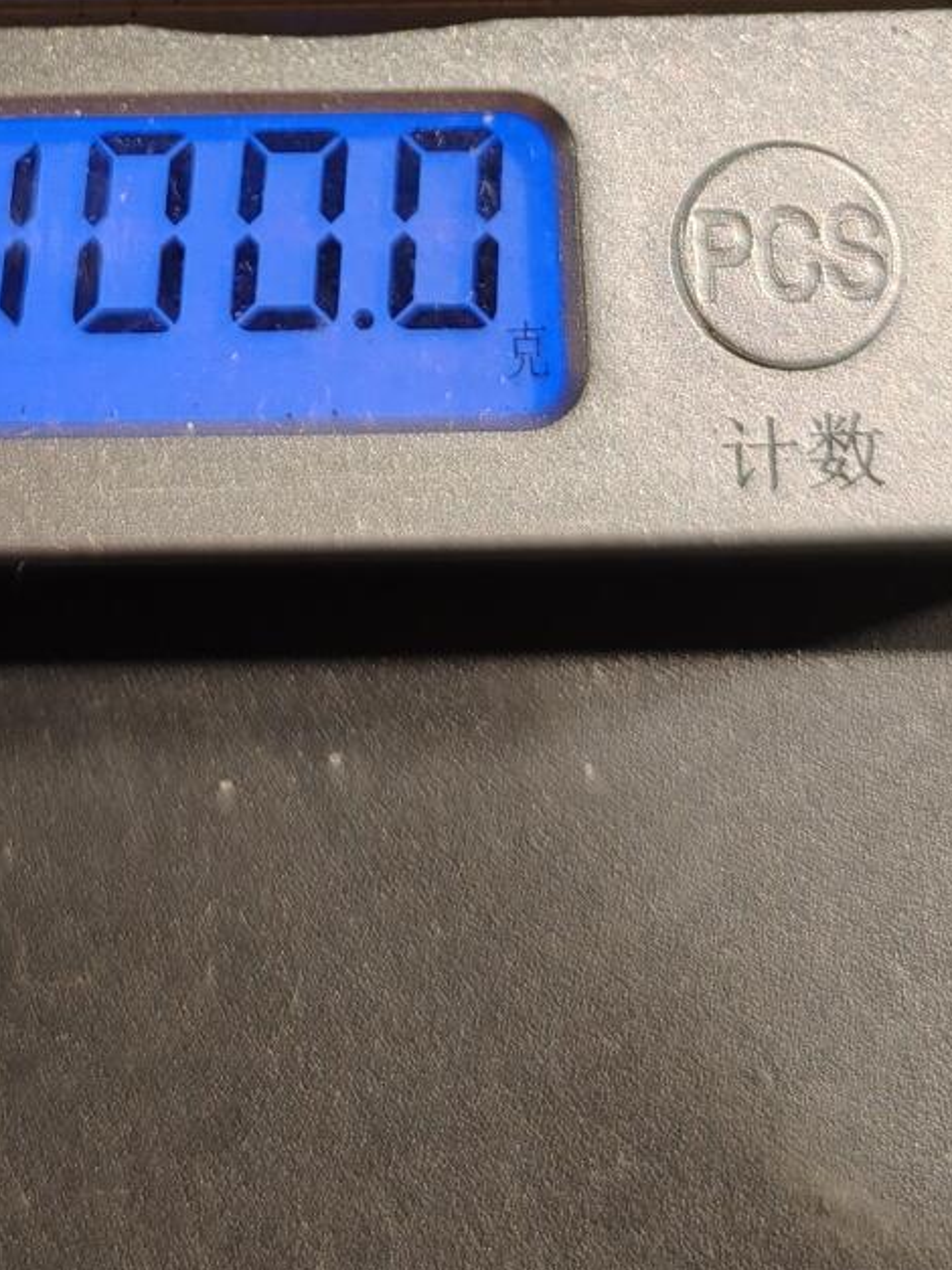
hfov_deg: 22.0
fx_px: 2421
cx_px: 225
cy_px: -105
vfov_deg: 27.1
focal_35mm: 66
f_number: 1.6
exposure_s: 1/200
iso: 250
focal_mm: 6.06
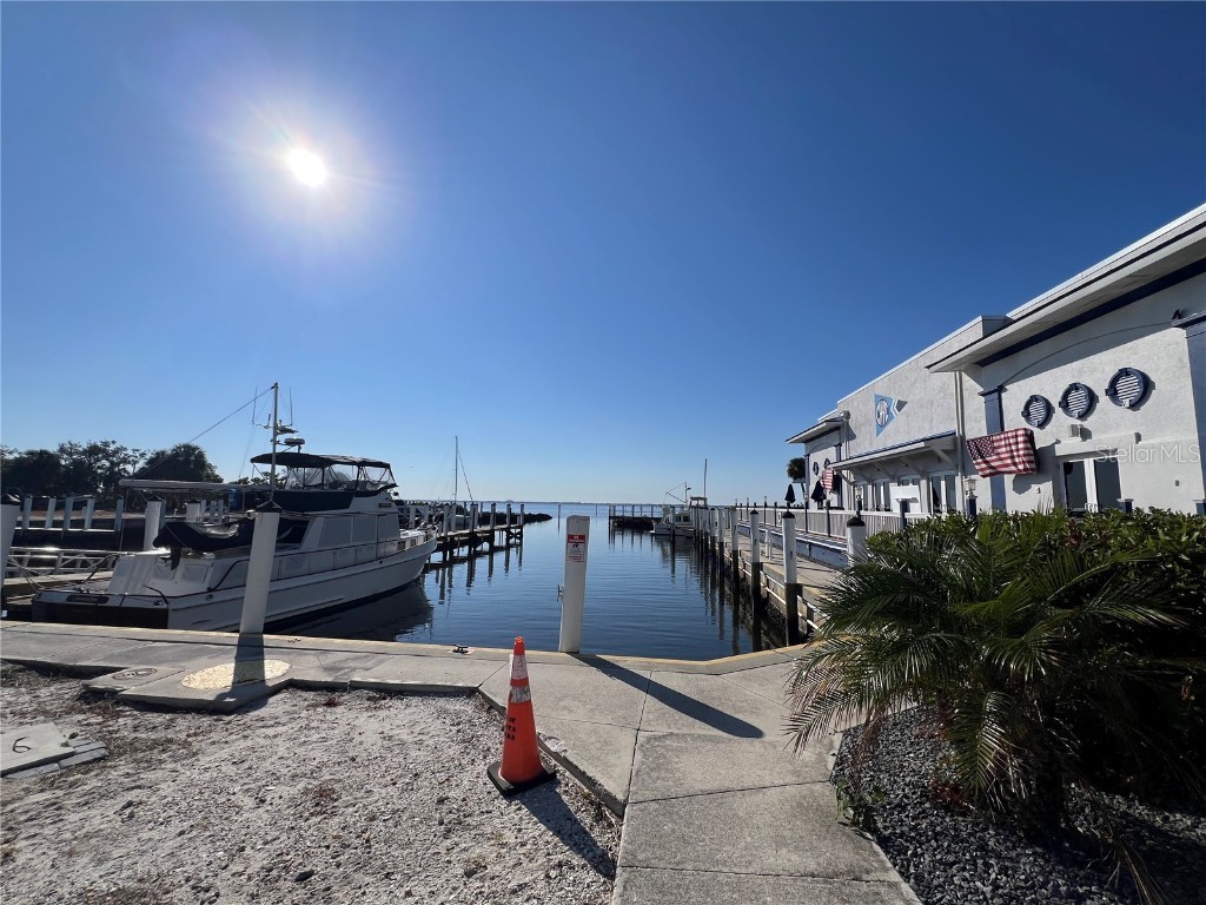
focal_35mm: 13
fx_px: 453
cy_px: 452
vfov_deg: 89.9
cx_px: 603
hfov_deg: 106.2
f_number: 1.8
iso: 32
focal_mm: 1.57
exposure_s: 1/4785
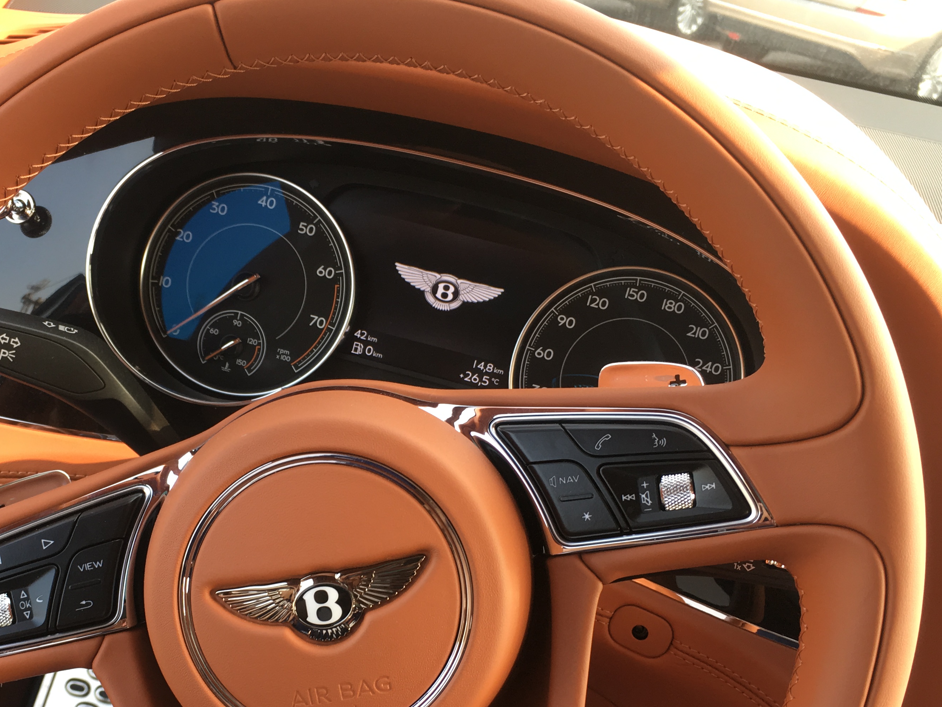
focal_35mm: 44
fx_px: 1197
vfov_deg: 32.4
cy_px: 513
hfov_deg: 42.4
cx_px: 325
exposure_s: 1/100
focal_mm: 4.15
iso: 32
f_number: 2.2
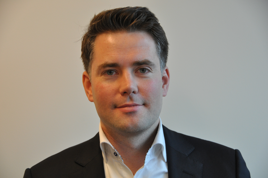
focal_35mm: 105
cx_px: 134
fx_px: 781
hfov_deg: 19.5
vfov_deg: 13.0
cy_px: 89
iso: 800
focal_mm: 70
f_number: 5
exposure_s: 1/60
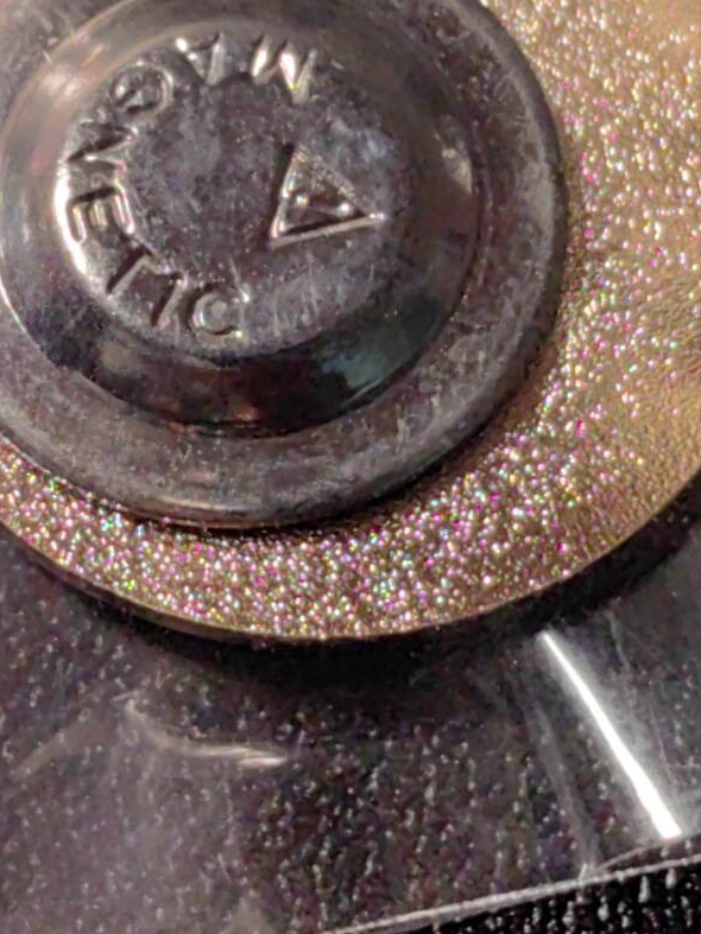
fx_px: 4510
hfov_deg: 8.9
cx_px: 245
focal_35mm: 167
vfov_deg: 11.8
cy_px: 192
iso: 50
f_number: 2
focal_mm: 5.75
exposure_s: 1/119
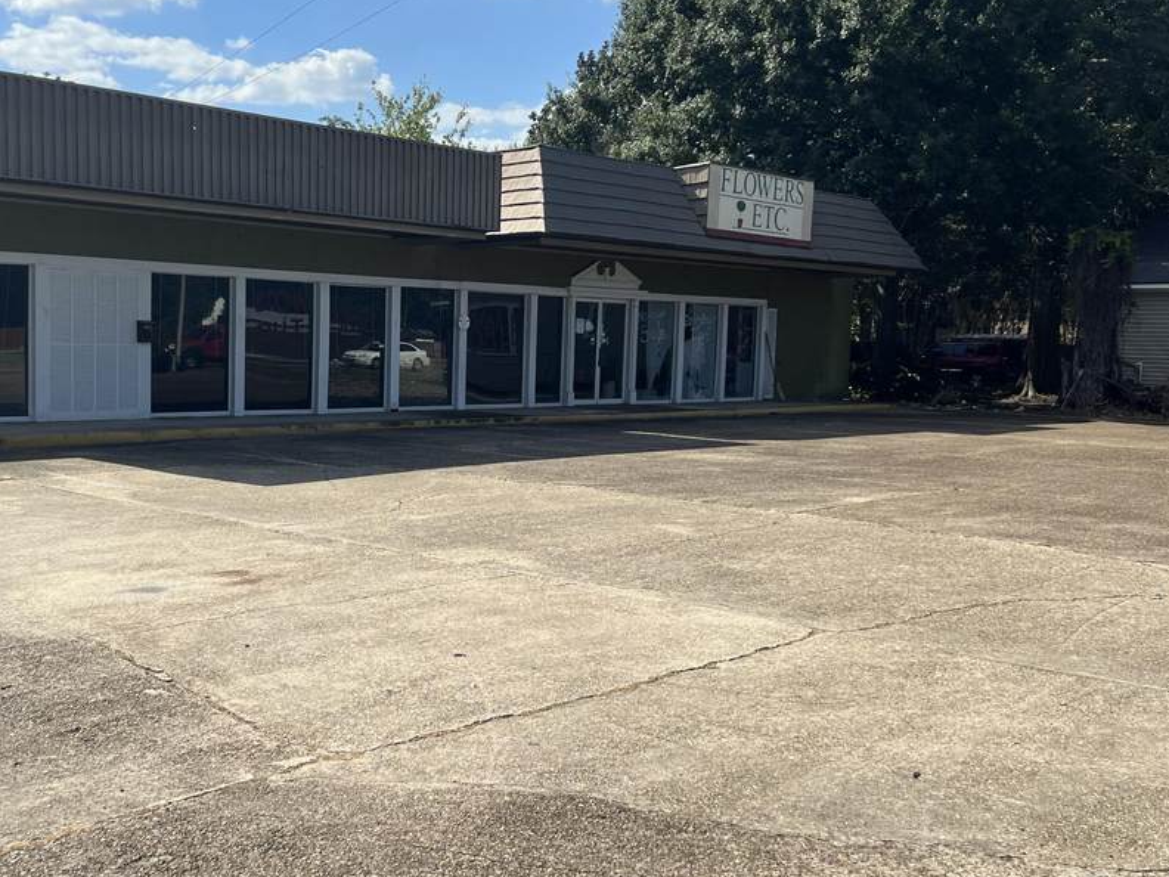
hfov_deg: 44.1
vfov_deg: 34.3
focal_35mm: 42
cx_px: 376
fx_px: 1418
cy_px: 440
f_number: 1.5
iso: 50
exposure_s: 1/4831
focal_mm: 5.7
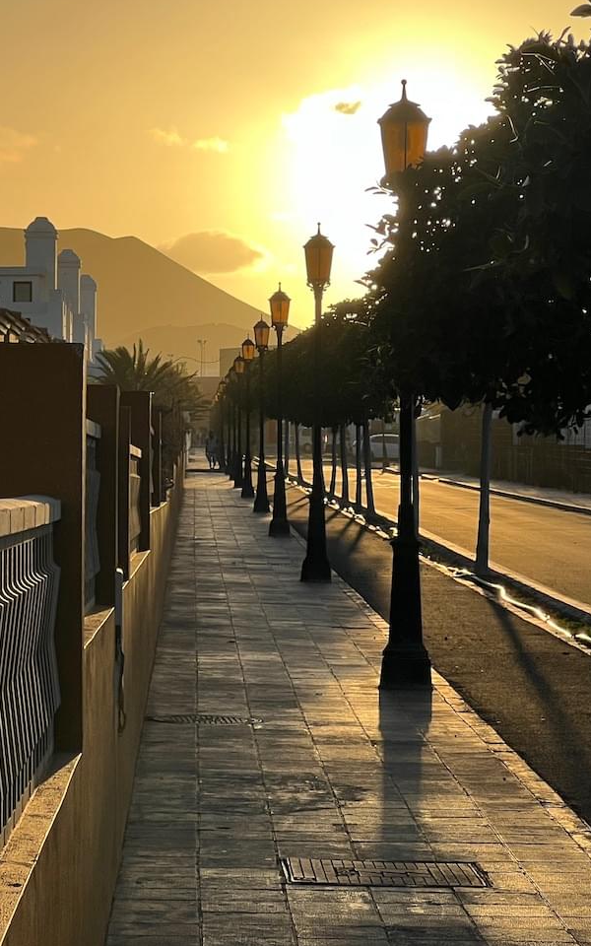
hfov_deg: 9.6
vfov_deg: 15.4
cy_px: 493
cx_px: 227
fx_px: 3505
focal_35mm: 136
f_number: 2.8
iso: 32
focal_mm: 9
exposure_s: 1/2053
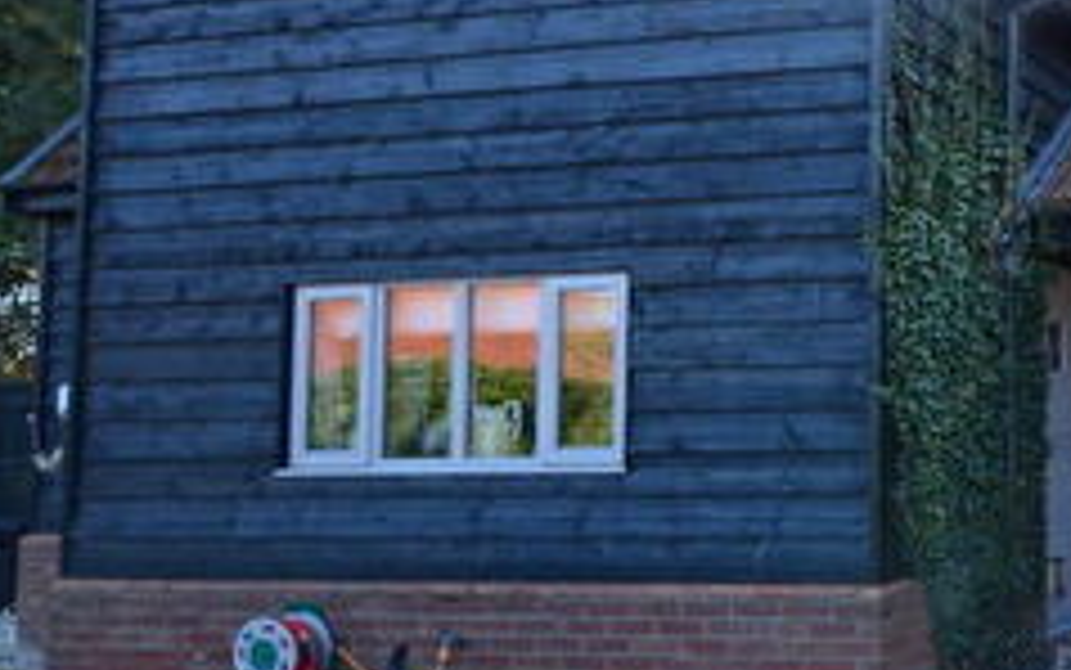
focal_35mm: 45
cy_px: 346
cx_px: 1278
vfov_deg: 28.6
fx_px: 1314
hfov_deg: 35.3
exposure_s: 1/15
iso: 160
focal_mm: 10
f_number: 13
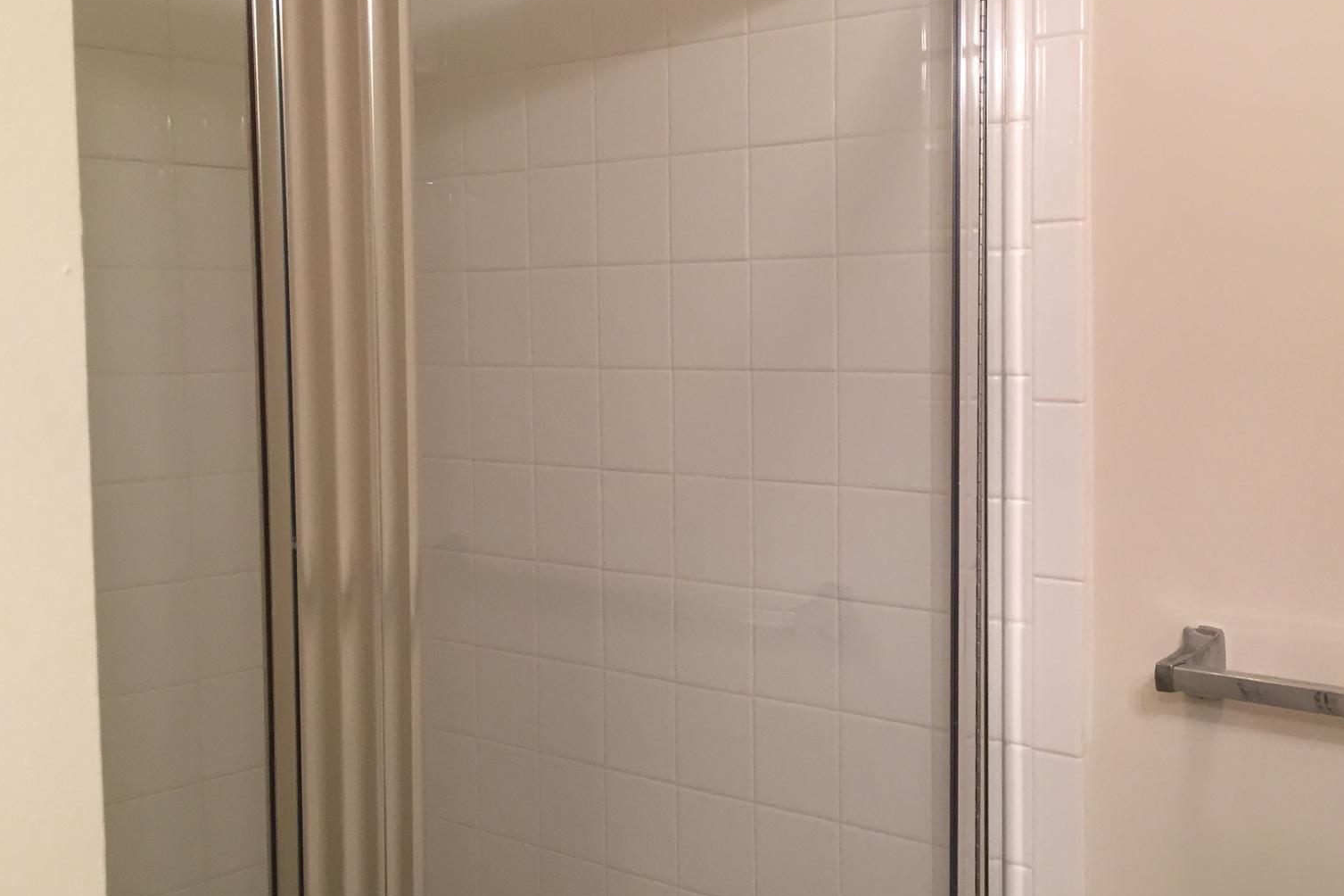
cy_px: 444
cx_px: 882
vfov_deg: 32.6
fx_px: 1530
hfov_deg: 46.8
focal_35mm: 41
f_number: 2.2
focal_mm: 4.15
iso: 80
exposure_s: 1/30
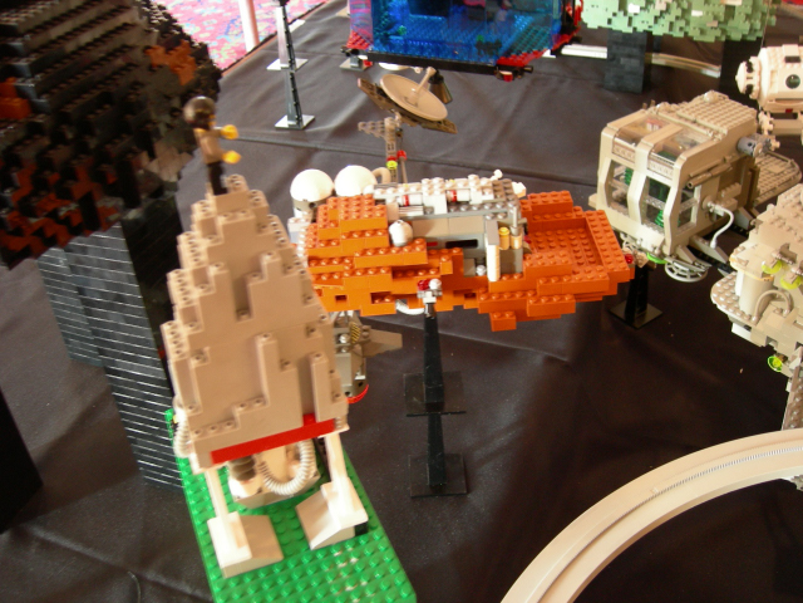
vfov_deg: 39.7
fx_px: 835
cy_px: 302
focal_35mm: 36
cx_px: 402
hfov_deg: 51.4
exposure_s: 1/1.9
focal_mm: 7.5
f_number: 2.7
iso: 200
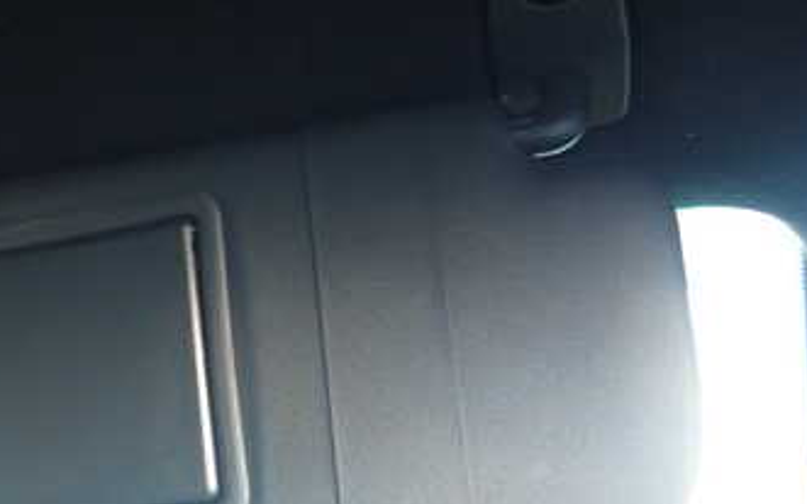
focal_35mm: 48
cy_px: 253
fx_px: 1056
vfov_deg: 26.9
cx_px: 88
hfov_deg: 39.0
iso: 500
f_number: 2
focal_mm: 4.5
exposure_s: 1/30
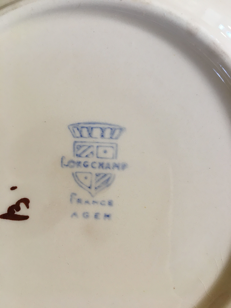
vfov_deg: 61.7
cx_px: 116
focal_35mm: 29
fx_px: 258
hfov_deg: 48.2
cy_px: 154
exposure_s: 1/33
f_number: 2.2
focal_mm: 4.15
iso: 100
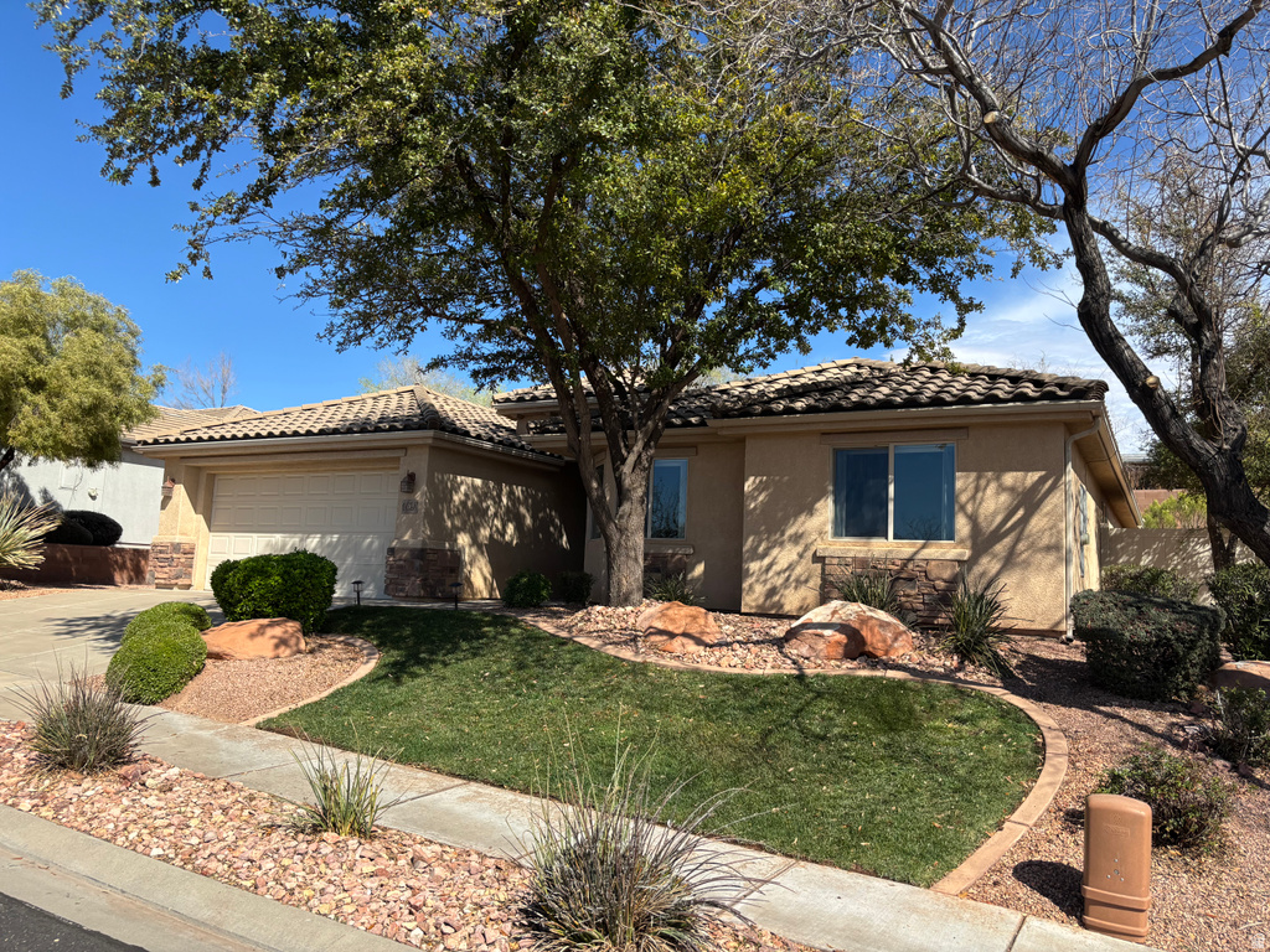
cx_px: 635
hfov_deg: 67.3
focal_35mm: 26
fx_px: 954
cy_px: 476
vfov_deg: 53.1
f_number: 1.6
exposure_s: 1/2513
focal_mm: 5.96
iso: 50
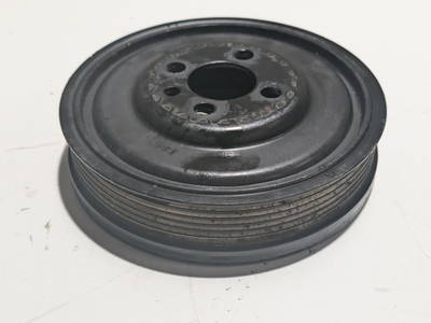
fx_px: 635
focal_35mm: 51
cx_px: 216
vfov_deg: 28.6
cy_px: 162
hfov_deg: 37.5
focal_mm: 5.43
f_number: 1.89
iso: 189
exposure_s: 1/100
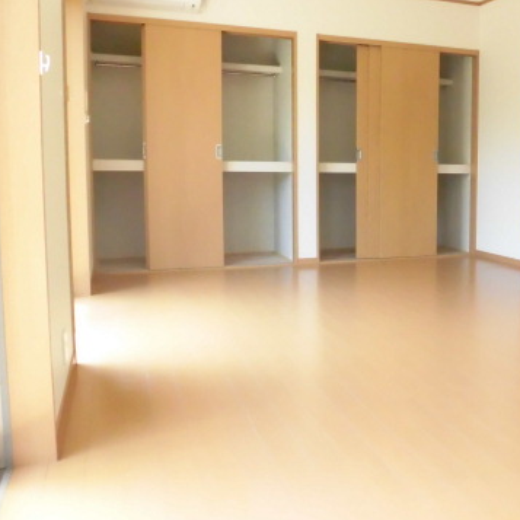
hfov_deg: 41.3
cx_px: 443
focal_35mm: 38
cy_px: 232
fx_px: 646
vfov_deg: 43.8
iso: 800
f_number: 3.1
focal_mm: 4.3
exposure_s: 1/160
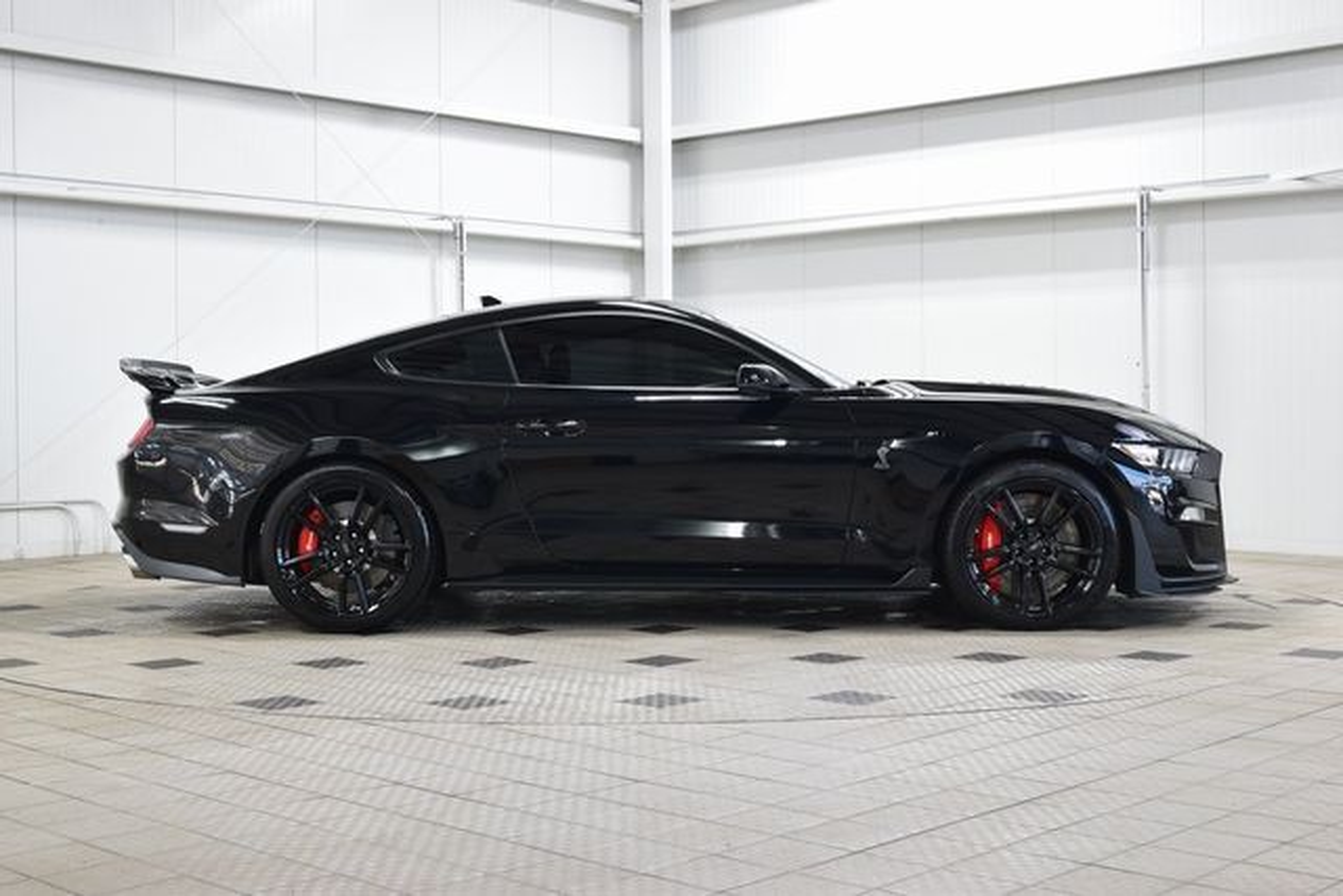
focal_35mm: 48
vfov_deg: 28.1
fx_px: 1791
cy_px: 448
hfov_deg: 41.1
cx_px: 672
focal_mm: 32
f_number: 6.3
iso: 640
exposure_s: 1/15
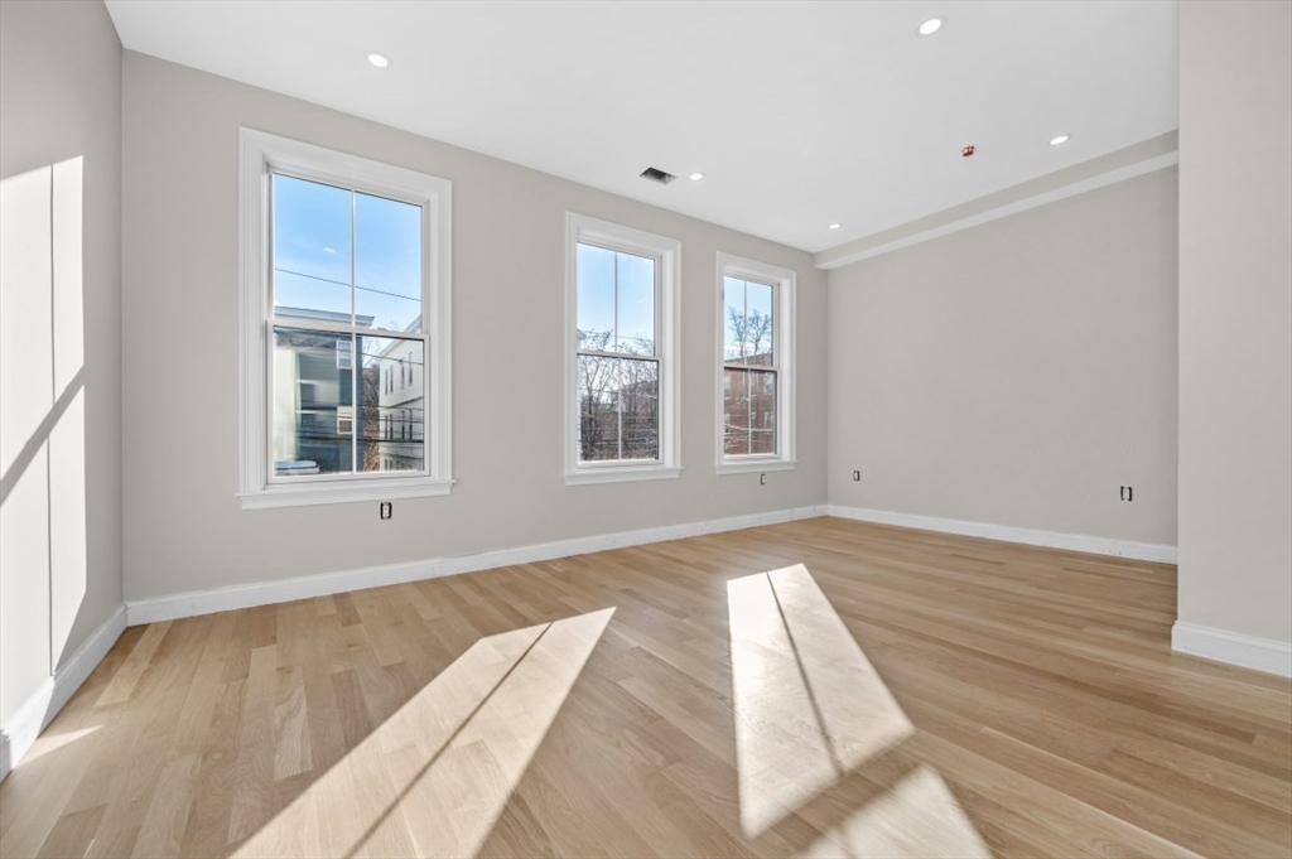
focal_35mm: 14
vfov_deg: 81.1
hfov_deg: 104.3
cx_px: 646
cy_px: 430
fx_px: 502
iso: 100
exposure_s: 1/400
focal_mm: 14
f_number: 5.6
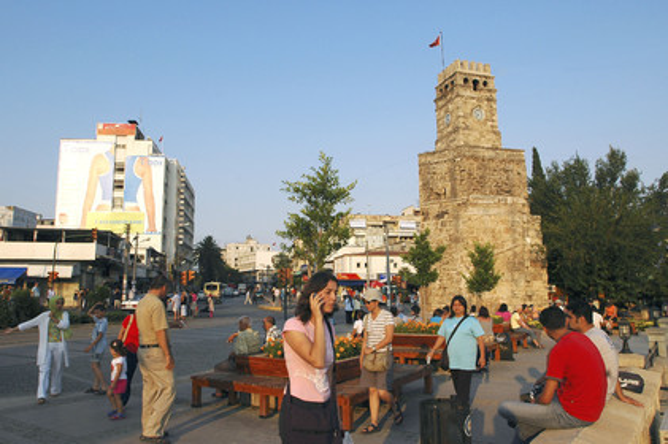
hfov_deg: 70.5
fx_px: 473
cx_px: 334
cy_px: 222
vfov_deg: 50.3
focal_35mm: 26
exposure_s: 1/320
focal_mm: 17
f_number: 9
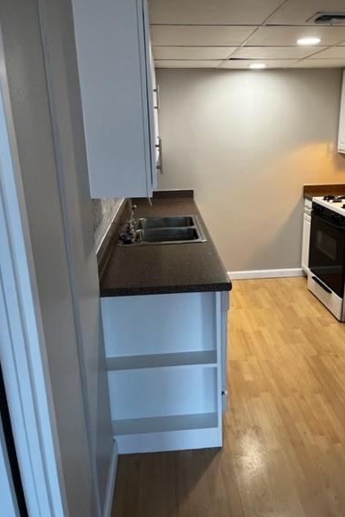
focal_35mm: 30
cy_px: 260
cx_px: 204
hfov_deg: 43.4
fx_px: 431
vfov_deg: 61.9
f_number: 1.6
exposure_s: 1/60
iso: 64
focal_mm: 5.1
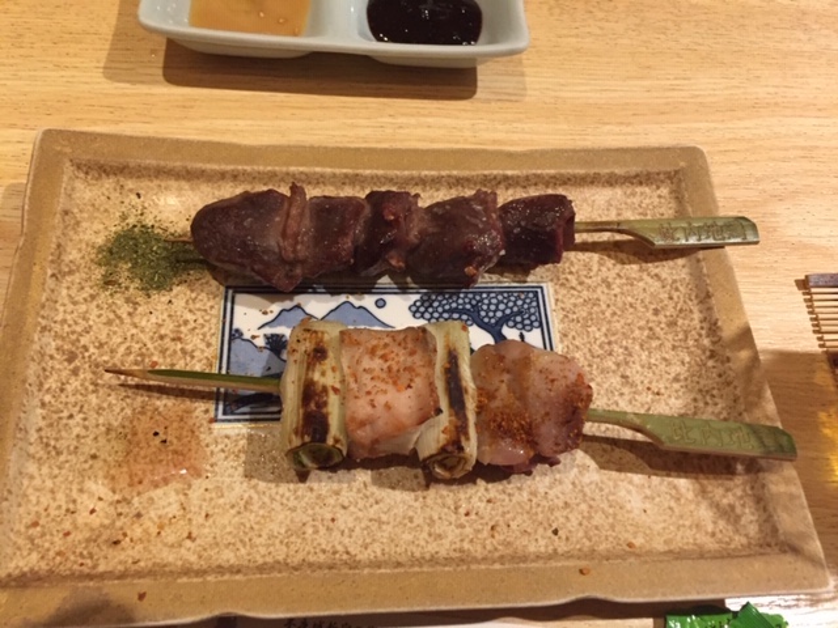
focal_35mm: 29
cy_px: 314
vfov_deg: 48.2
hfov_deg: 61.7
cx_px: 419
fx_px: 702
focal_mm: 4.15
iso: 250
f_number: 2.2
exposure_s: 1/30
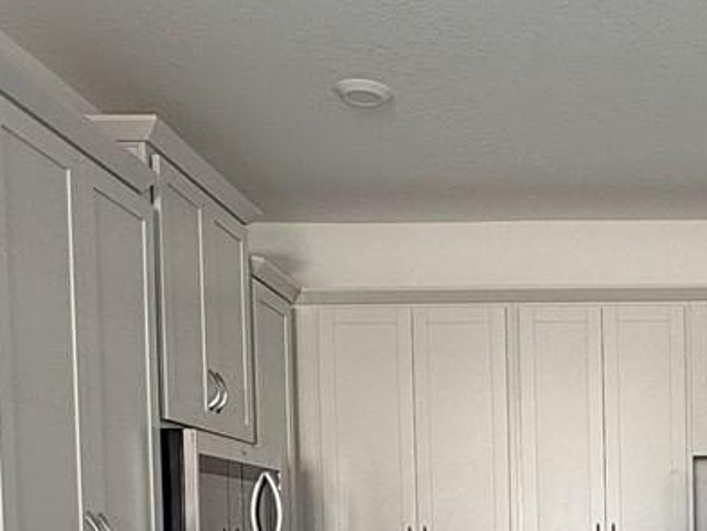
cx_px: 684
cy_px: 603
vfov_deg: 23.8
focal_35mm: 57
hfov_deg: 31.6
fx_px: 1165
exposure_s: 1/99
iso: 125
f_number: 2.2
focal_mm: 2.22
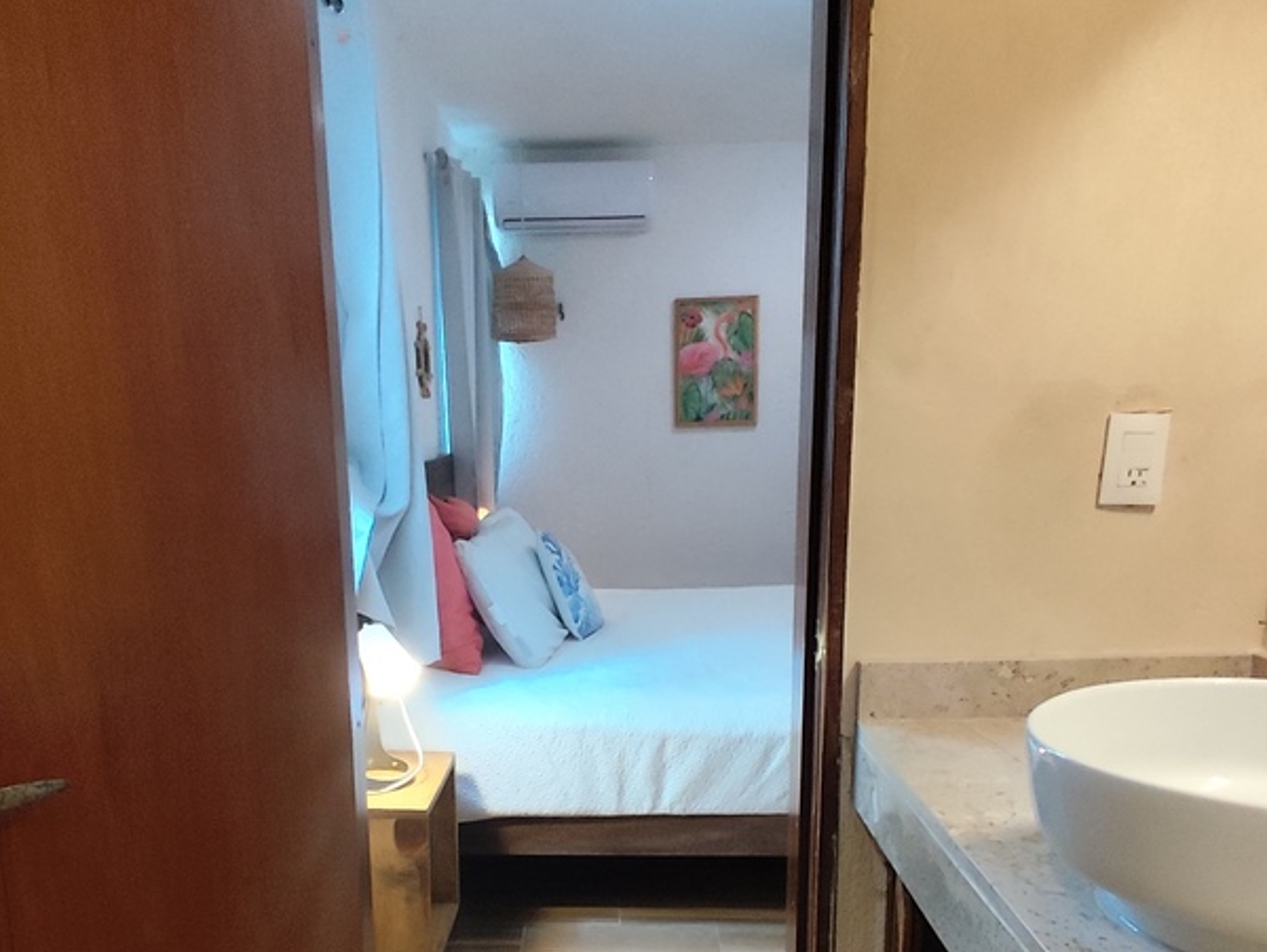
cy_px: 698
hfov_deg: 56.7
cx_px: 568
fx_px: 1172
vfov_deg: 43.0
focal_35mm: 32
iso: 250
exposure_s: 1/60
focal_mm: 1.65
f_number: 2.2
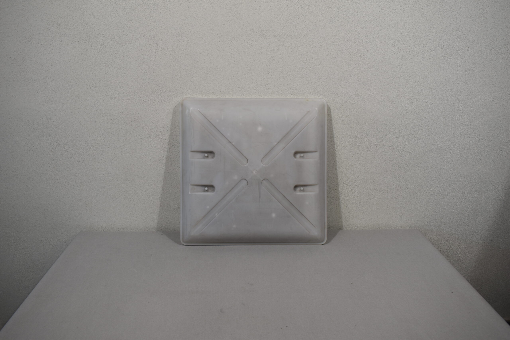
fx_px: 425
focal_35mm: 30
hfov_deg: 61.9
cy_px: 170
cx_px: 255
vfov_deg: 43.6
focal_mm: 20
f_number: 5.6
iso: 220
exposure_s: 1/125
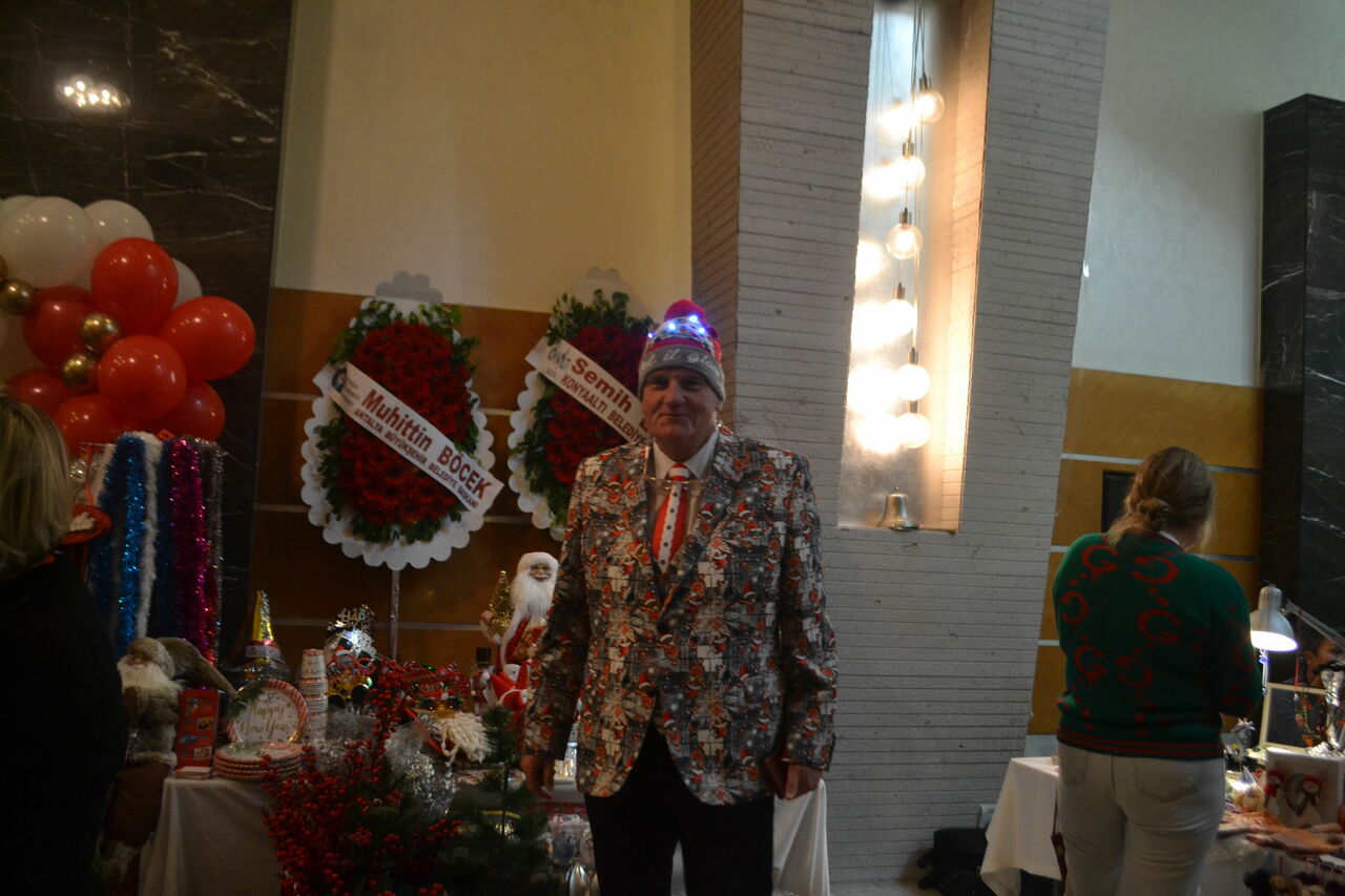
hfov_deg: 61.9
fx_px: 1121
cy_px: 448
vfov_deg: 43.6
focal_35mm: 30
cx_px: 672
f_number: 3.8
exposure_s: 1/60
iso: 1400
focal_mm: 20
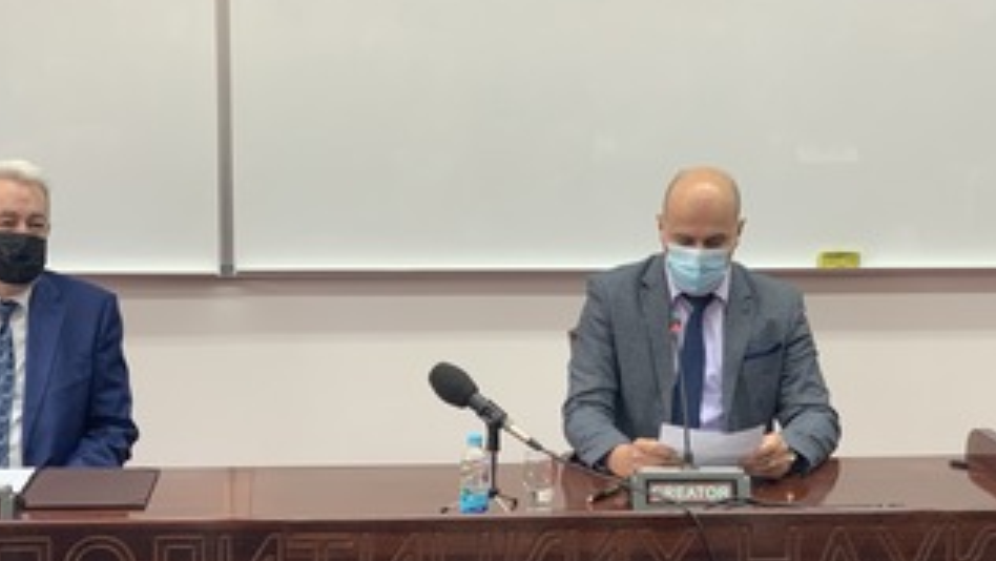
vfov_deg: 17.2
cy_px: 389
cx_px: 413
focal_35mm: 70
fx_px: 1849
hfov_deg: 30.1
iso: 125
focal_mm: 6
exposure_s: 1/73
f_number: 2.4
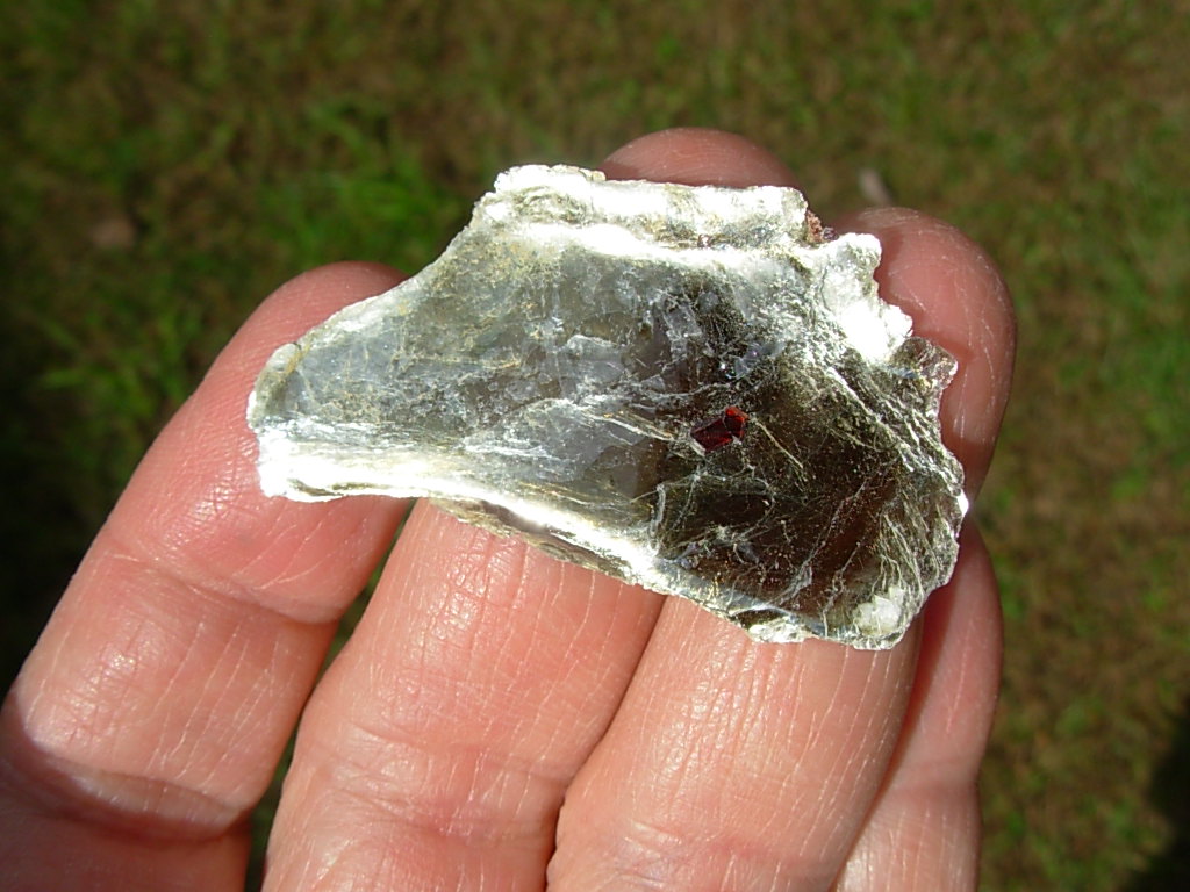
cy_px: 446
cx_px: 595
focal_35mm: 38
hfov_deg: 49.0
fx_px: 1306
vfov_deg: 37.7
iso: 50
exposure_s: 1/1024
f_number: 4.9
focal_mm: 6.3
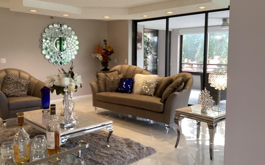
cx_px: 133
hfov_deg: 58.2
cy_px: 76
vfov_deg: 38.3
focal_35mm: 33
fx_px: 238
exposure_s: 1/60
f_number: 2.4
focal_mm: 3.3
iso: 200
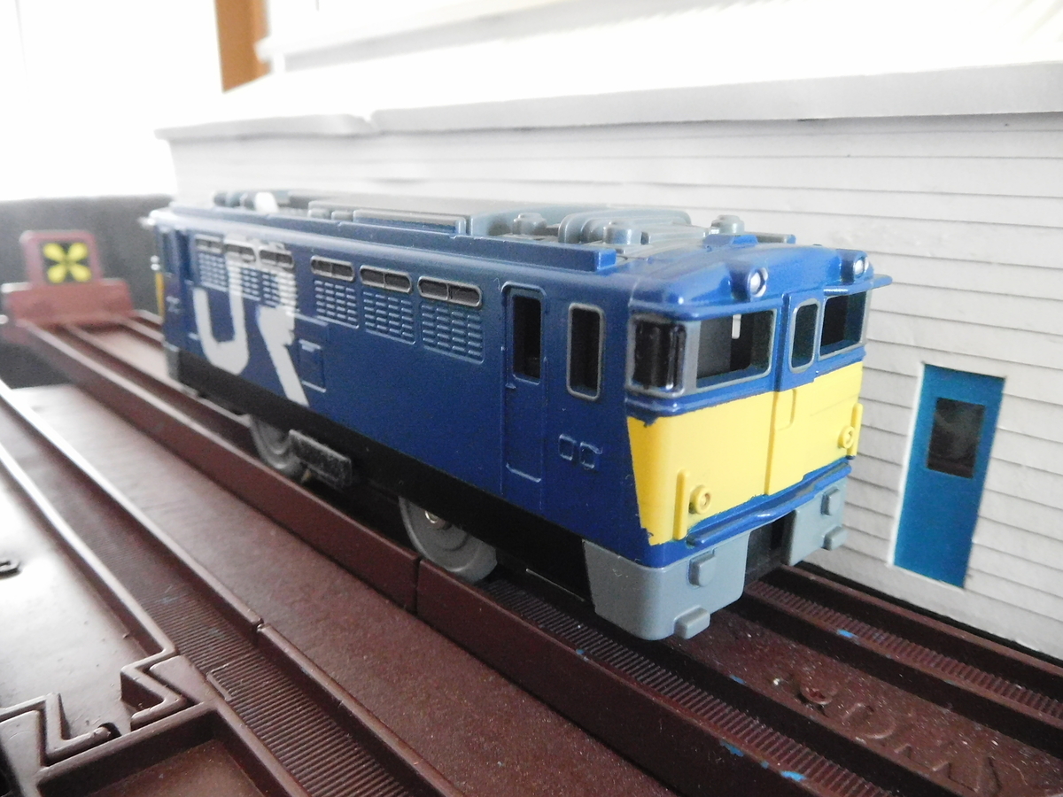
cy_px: 398
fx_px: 768
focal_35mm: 25
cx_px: 532
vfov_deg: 54.9
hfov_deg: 69.4
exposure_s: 1/80
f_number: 3.4
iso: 1600
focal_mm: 4.5
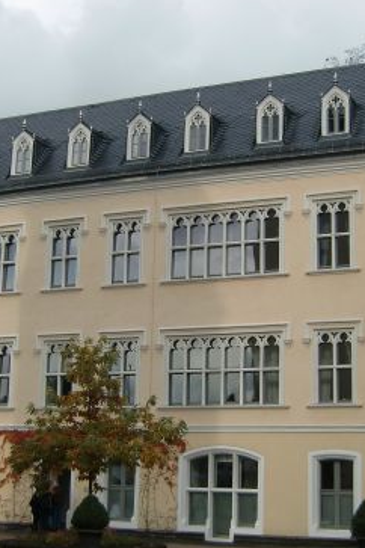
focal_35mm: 55
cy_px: 293
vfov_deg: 36.2
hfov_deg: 24.6
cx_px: 164
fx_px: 836
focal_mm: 4.3
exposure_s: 1/400
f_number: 3.2
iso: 64
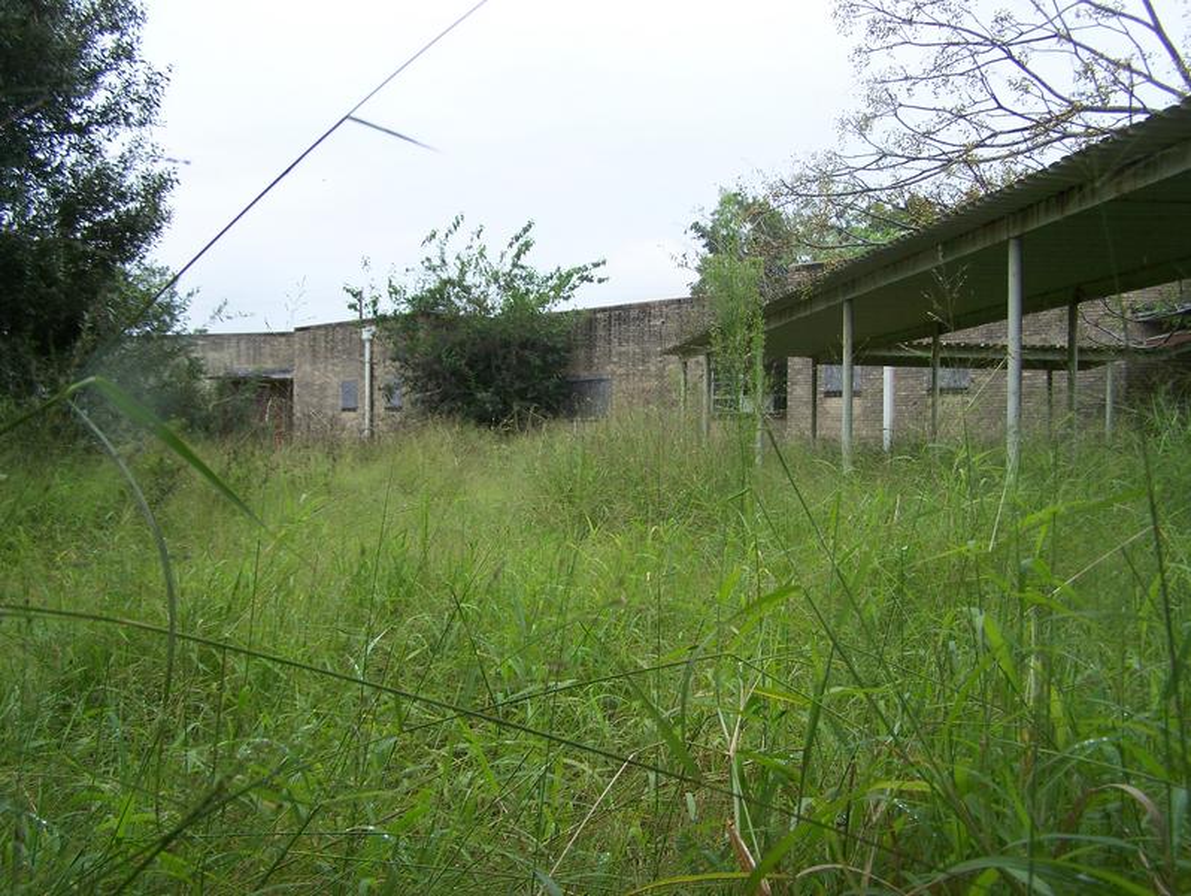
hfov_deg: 48.9
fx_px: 1309
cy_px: 448
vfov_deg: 37.8
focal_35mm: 38
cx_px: 596
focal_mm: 6.3
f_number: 2.8
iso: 80
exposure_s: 1/640
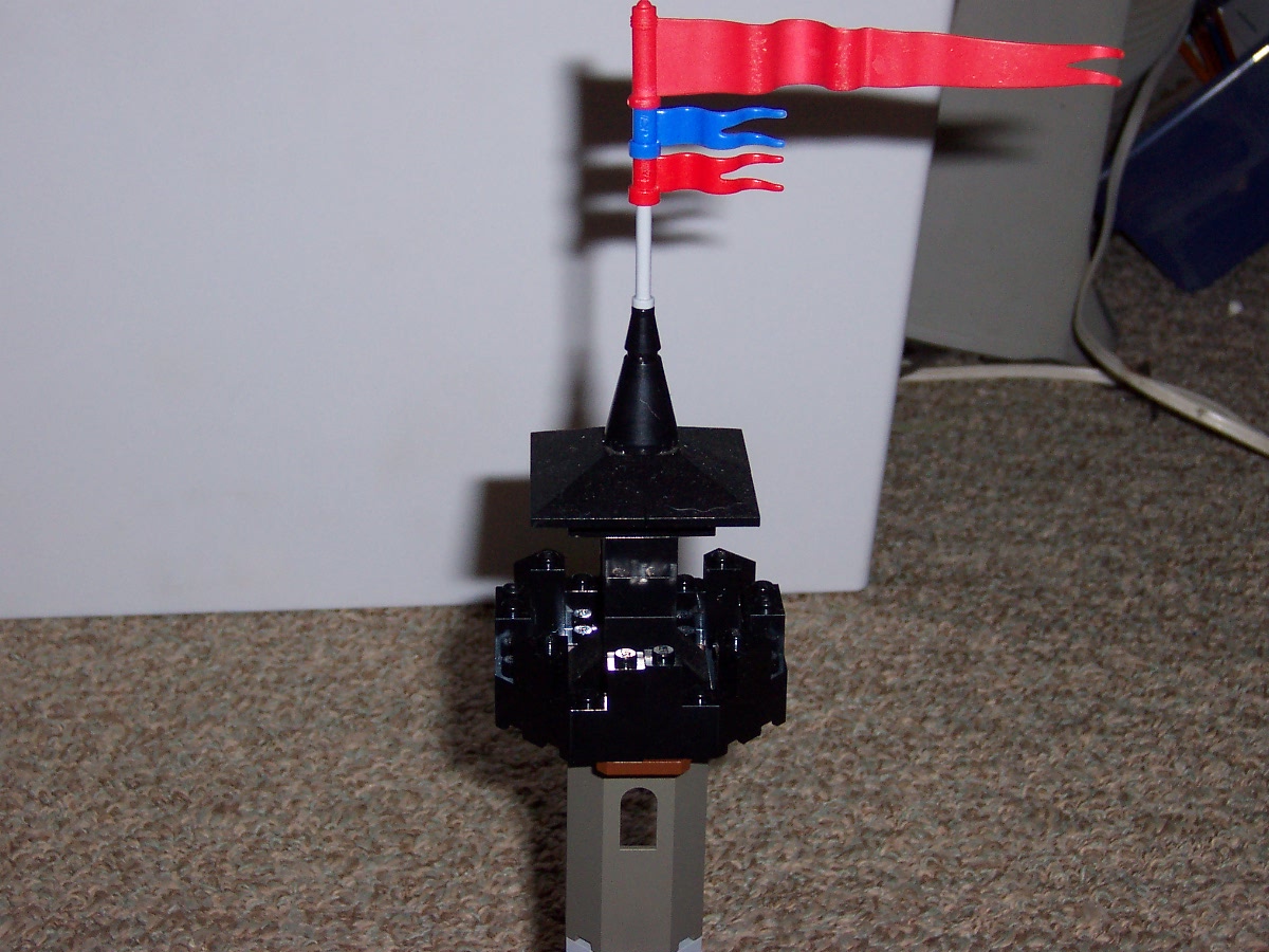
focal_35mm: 83
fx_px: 3043
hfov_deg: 23.6
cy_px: 476
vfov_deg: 17.8
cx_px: 634
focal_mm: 12.8
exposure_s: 1/90
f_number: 4
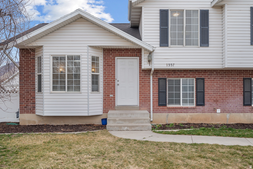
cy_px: 84
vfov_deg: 43.7
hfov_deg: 61.9
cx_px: 126
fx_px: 211
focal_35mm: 30
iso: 800
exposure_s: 1/40
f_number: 8
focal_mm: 30
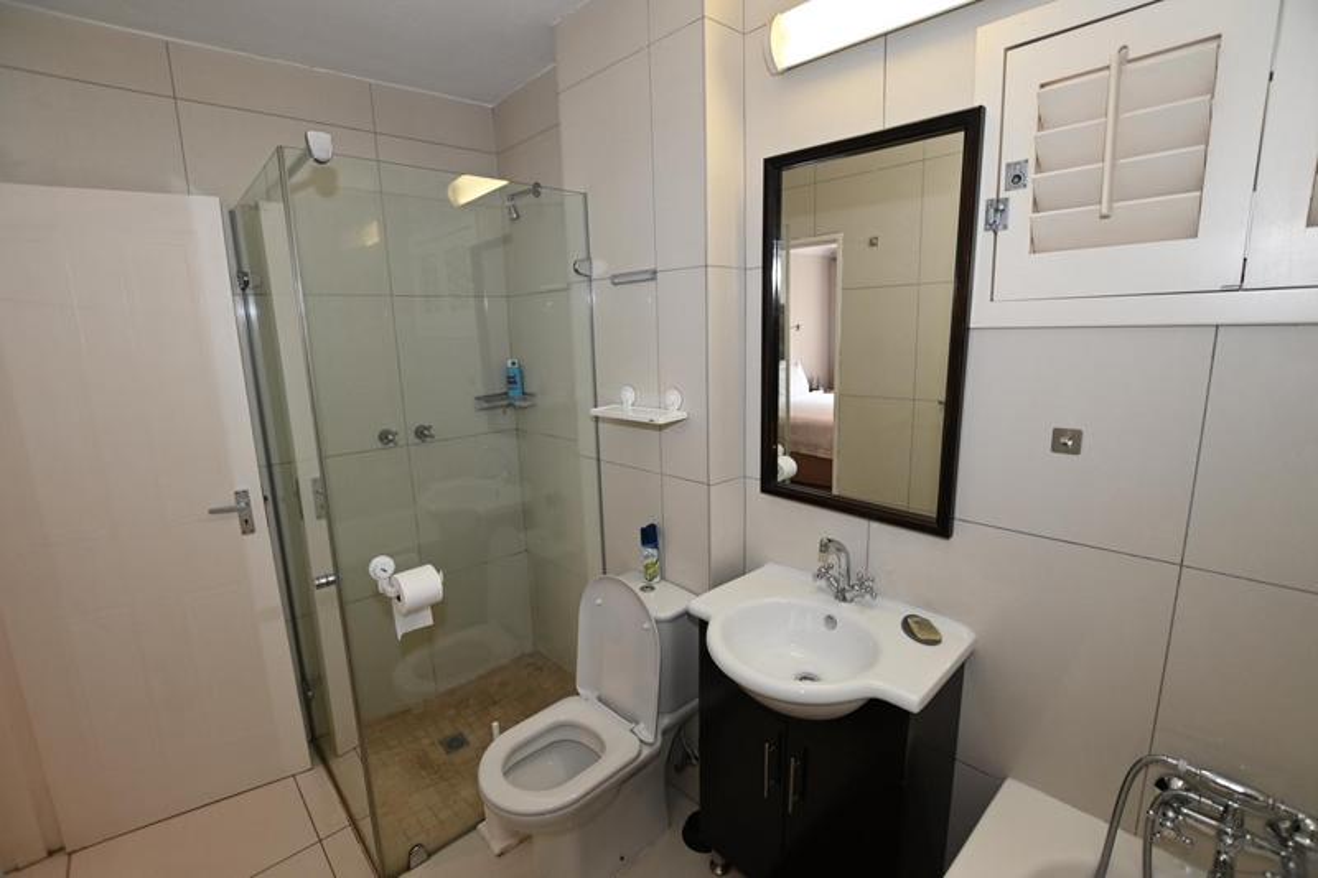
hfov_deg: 100.4
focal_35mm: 15
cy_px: 439
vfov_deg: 77.3
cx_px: 659
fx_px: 549
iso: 280
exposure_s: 1/60
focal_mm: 10
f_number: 4
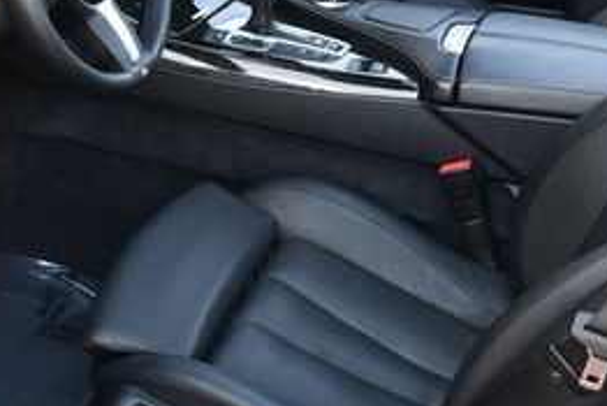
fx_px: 1485
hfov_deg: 23.1
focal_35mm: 88
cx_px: 306
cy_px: 109
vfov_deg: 15.5
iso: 500
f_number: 3.5
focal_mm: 18
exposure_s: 1/250
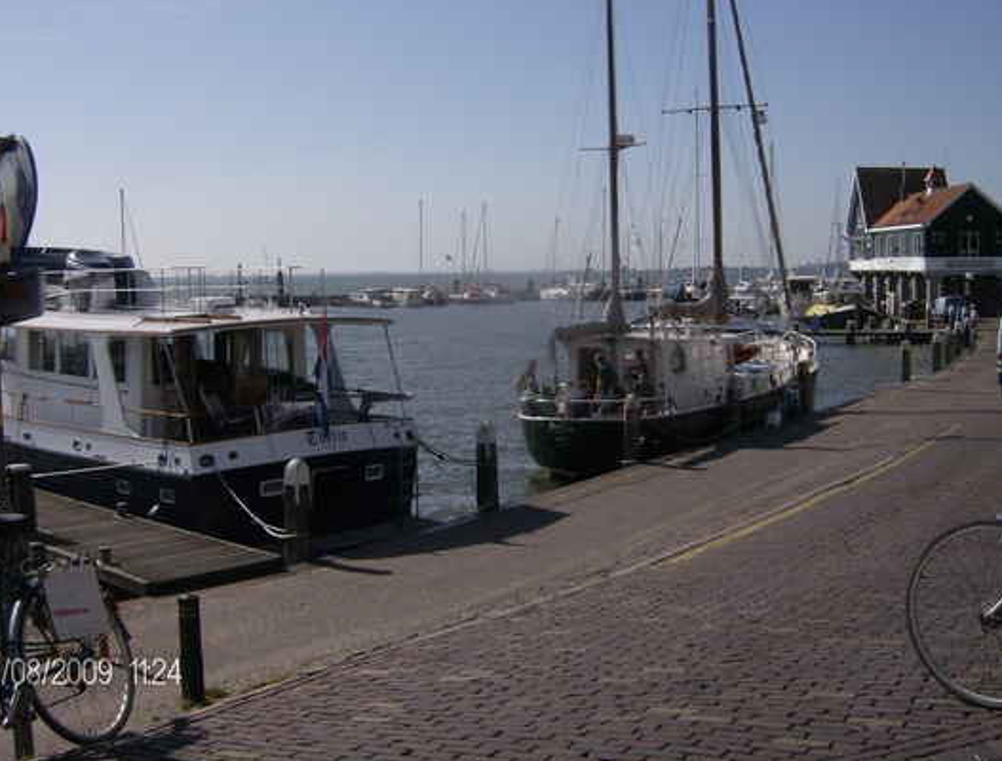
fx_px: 1192
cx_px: 472
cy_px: 337
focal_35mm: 41
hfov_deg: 45.6
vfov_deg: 35.3
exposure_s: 1/1692
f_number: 4.7
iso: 100
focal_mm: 6
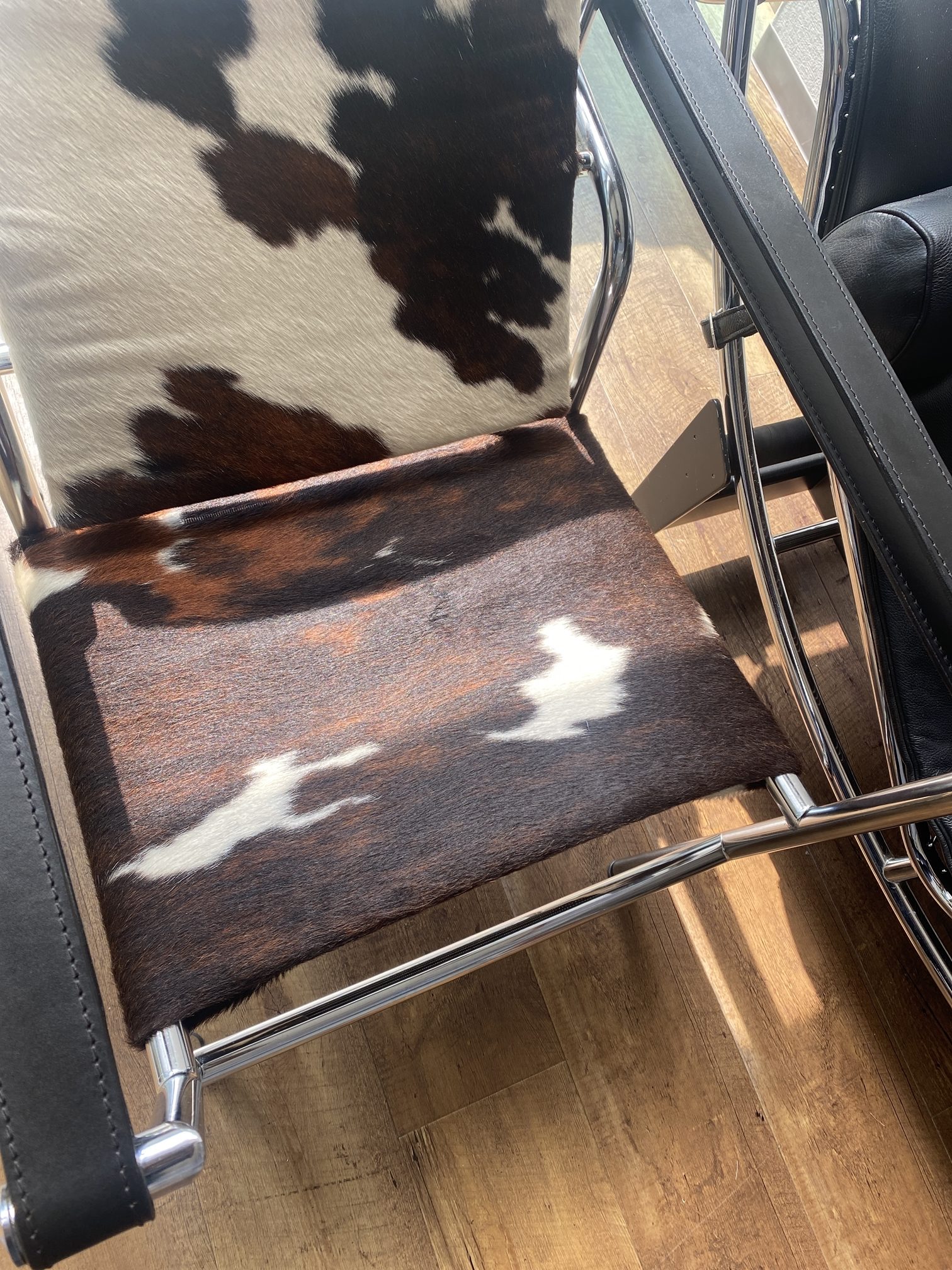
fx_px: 953
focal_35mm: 26
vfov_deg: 67.3
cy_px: 635
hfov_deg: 53.1
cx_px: 476
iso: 32
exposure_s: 1/170
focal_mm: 4.25
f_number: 1.8
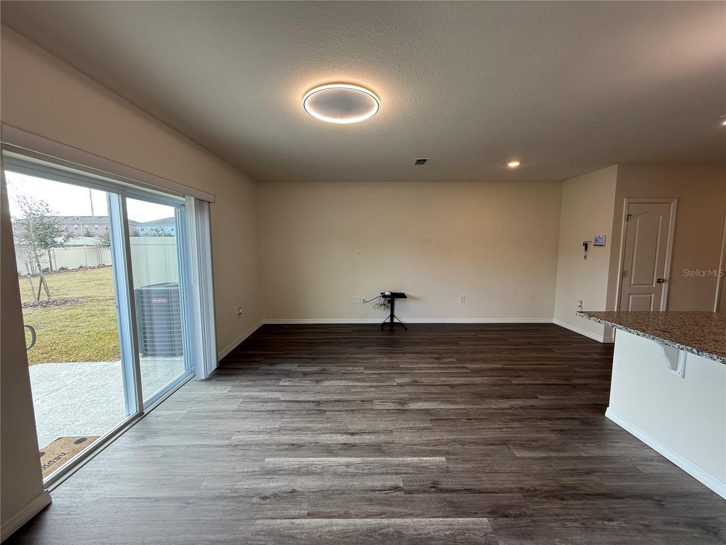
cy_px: 272
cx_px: 363
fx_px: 294
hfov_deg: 102.1
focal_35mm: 14
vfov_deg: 85.7
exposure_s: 1/120
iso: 125
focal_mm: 2.22
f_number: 2.2
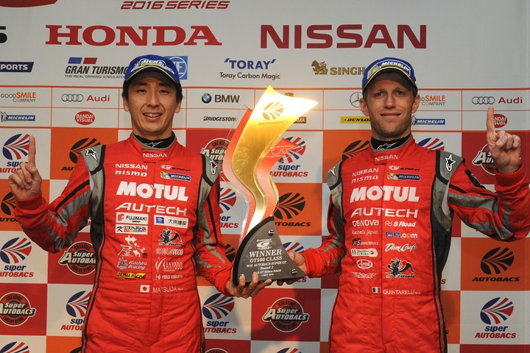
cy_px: 176
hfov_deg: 53.1
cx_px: 265
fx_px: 530
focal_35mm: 36
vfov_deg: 36.9
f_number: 8
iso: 1600
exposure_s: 1/125
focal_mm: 36
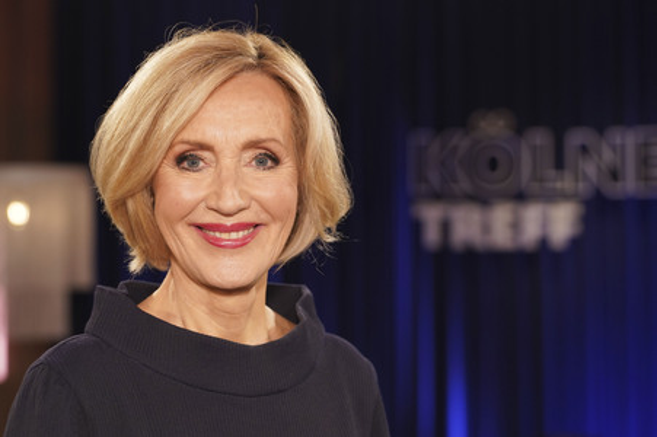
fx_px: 1678
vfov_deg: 14.8
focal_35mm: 92
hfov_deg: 22.2
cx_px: 328
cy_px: 218
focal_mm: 92
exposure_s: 1/125
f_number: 4
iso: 1600
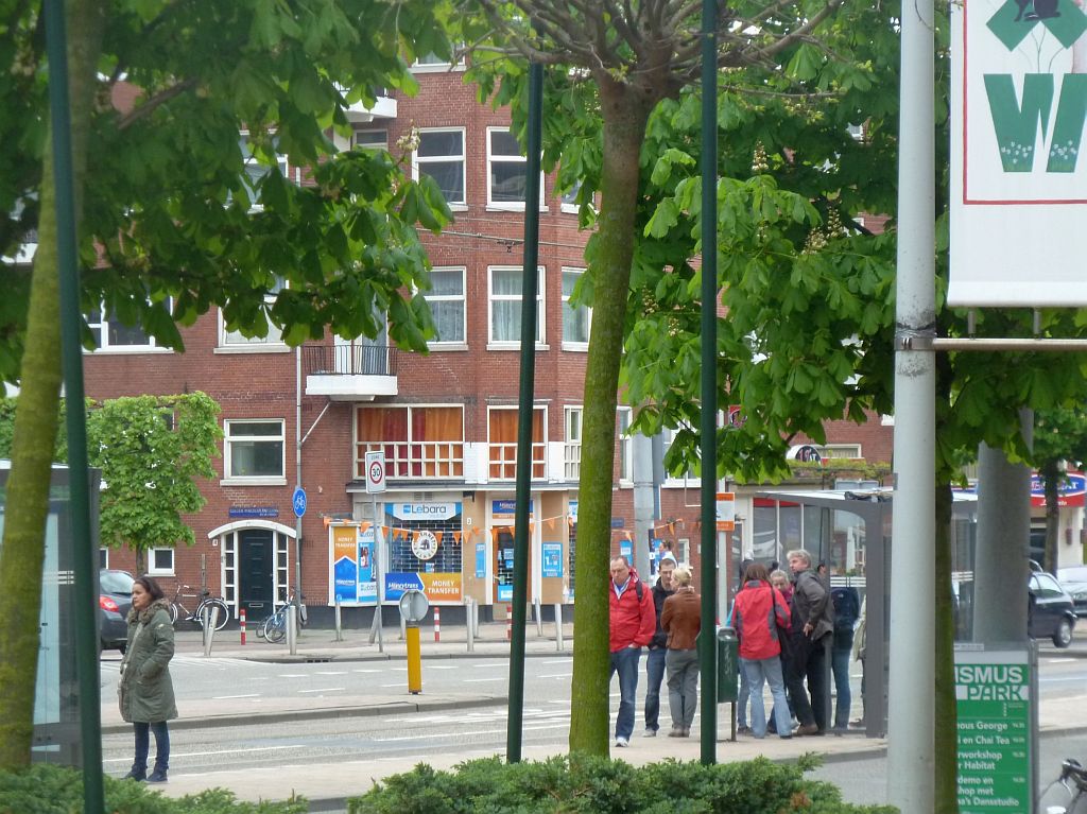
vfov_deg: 9.4
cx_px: 544
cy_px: 407
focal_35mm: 158
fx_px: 4959
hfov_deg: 12.5
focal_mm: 25.9
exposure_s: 1/125
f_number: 4.5
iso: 250
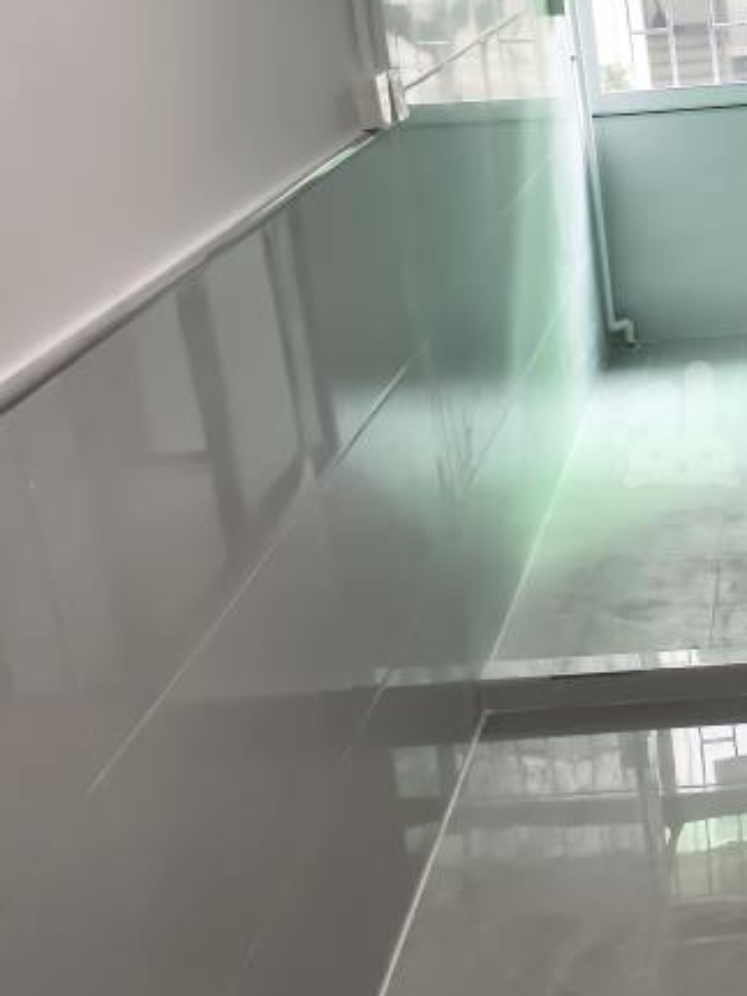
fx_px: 1641
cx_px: 796
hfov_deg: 24.2
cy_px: 426
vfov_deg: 33.7
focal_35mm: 57
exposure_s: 1/100
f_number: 1.57
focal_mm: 5.6
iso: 307
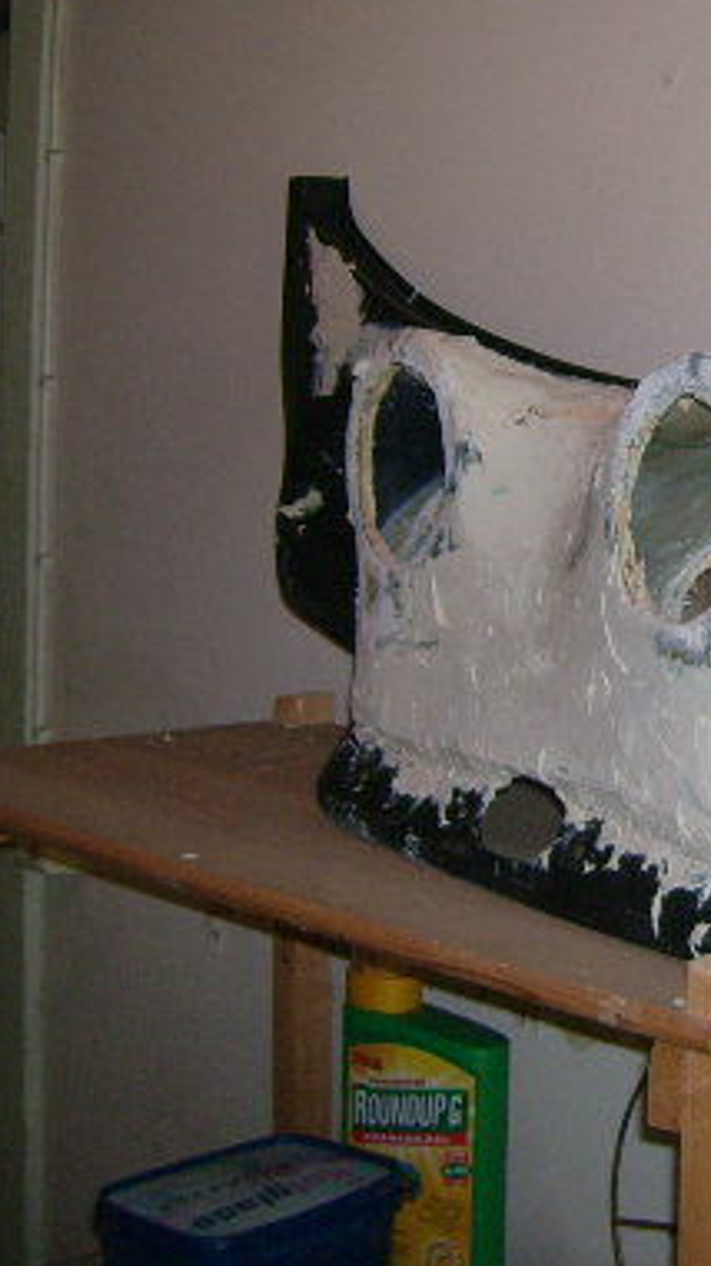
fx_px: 2147
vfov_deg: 32.7
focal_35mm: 64
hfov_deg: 17.6
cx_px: 917
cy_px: 508
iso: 100
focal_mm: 5.95
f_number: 2.8
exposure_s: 1/60
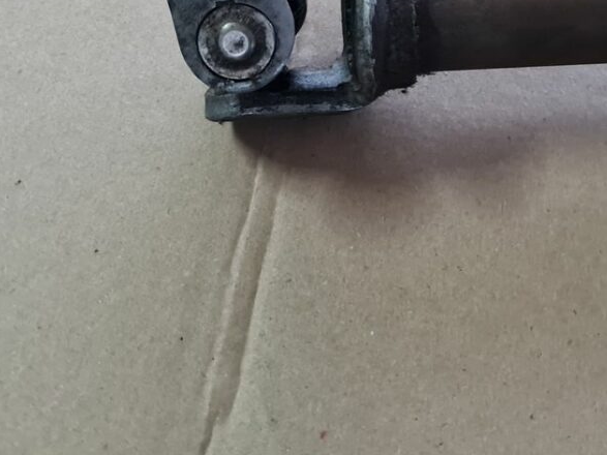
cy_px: -28
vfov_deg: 22.5
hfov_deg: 31.1
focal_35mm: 62
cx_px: 357
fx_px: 1087
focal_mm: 5.4
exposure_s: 1/50
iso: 500
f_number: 1.8
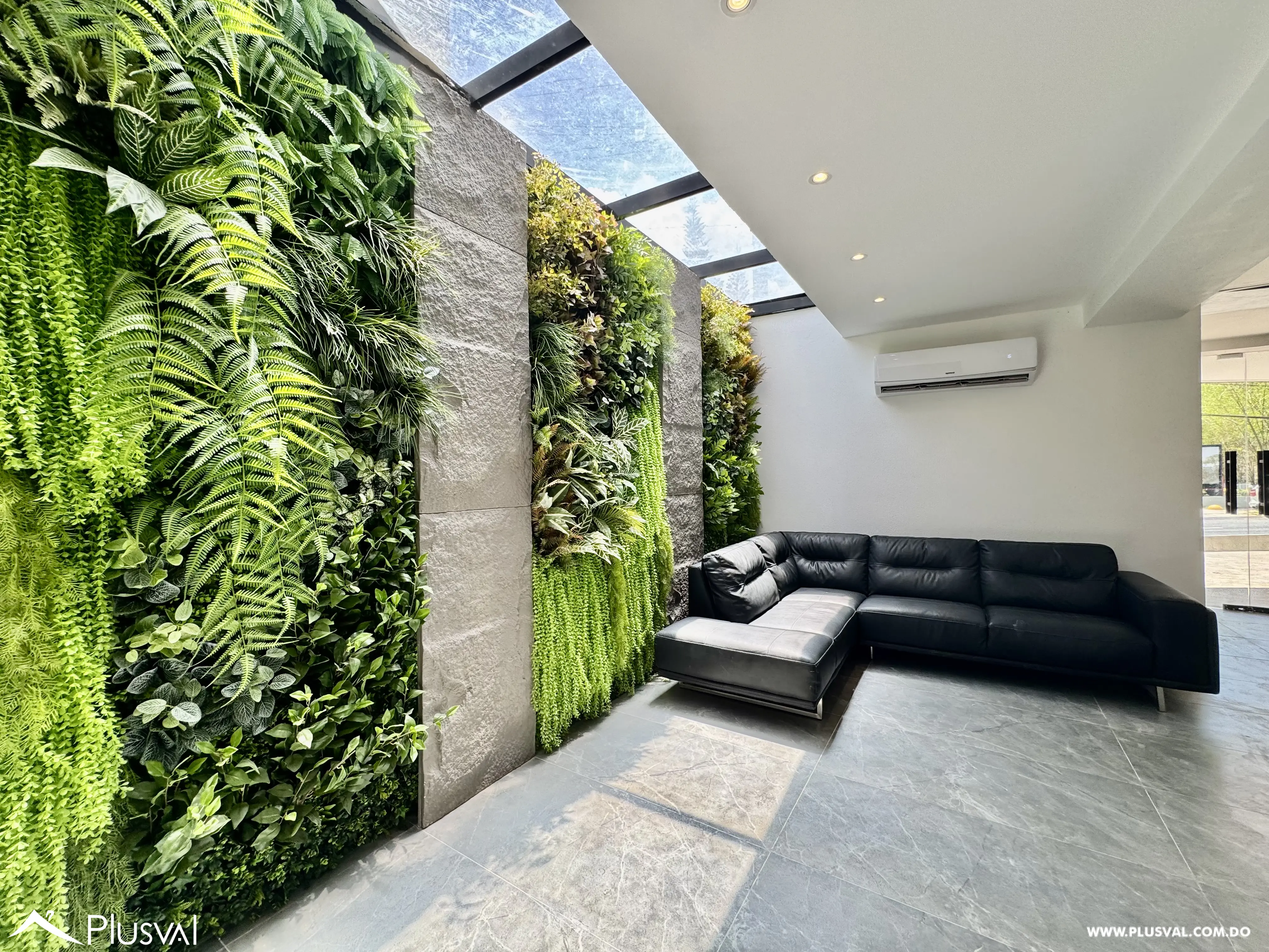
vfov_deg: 85.7
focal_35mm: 14
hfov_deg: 102.1
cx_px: 634
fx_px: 513
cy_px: 476
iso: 40
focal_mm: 2.22
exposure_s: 1/133
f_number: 2.2
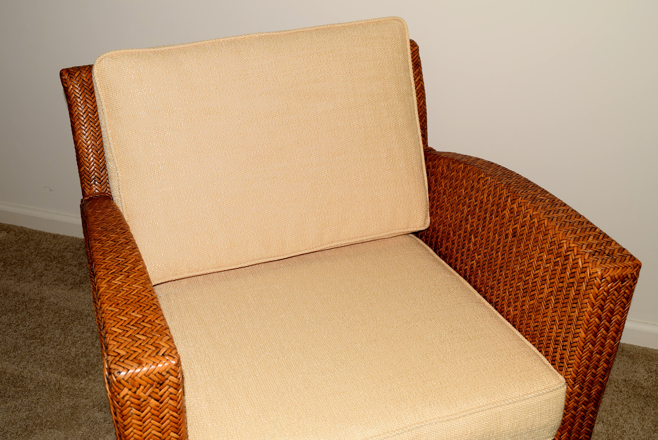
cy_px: 220
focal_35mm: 40
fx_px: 741
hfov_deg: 47.9
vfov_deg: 33.1
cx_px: 329
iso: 100
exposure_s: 1/60
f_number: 8
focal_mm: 27
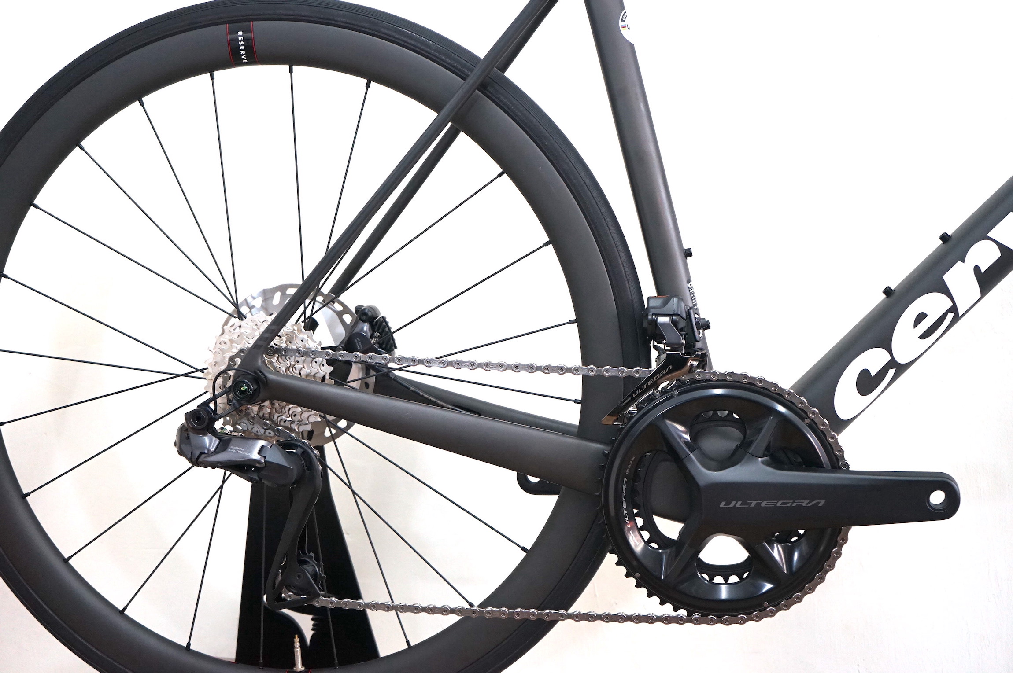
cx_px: 506
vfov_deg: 29.8
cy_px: 336
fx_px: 1265
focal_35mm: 45
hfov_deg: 43.6
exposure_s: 1/160
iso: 1600
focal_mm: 45
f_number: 4.5
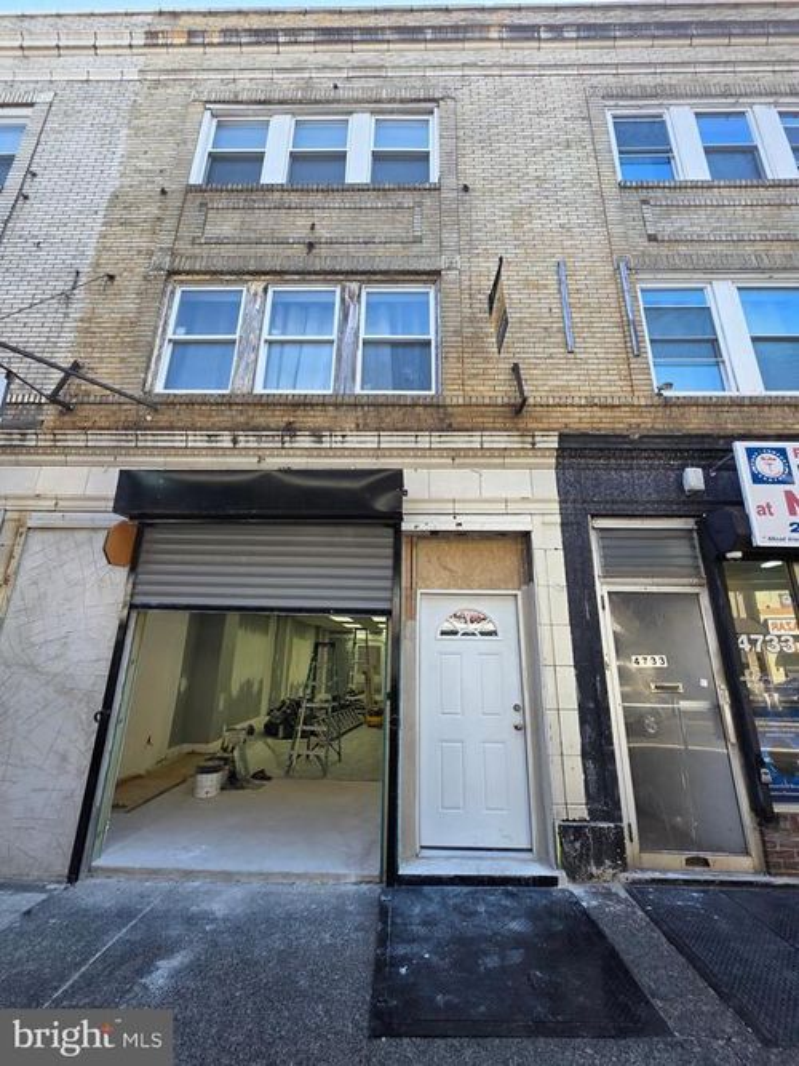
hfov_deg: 89.9
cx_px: 400
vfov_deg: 106.2
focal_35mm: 13
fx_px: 400
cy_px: 533
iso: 40
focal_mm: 2.2
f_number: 1.9
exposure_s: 1/200
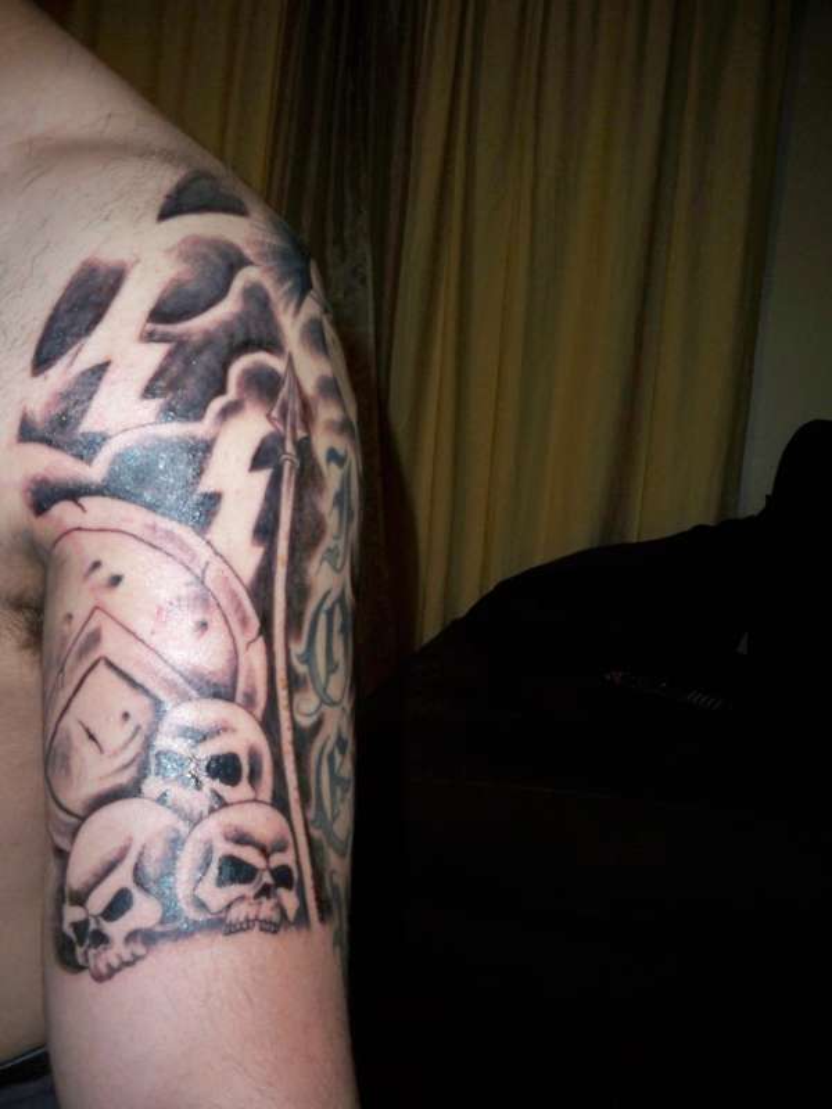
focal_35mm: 35
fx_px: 1122
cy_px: 554
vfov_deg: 52.6
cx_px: 416
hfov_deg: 40.7
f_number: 3.1
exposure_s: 1/60
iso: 200
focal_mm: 6.3
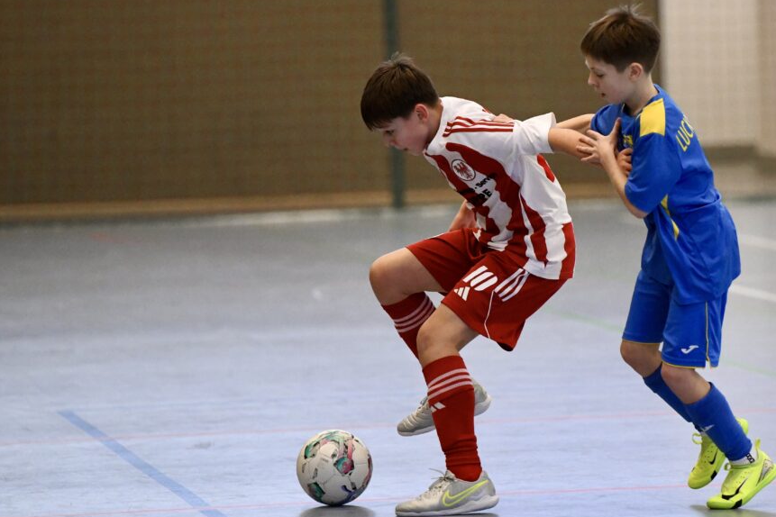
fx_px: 4742
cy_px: 247
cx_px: 445
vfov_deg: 6.2
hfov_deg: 9.4
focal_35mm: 220
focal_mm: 185
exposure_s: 1/1600
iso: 8000
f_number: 2.8
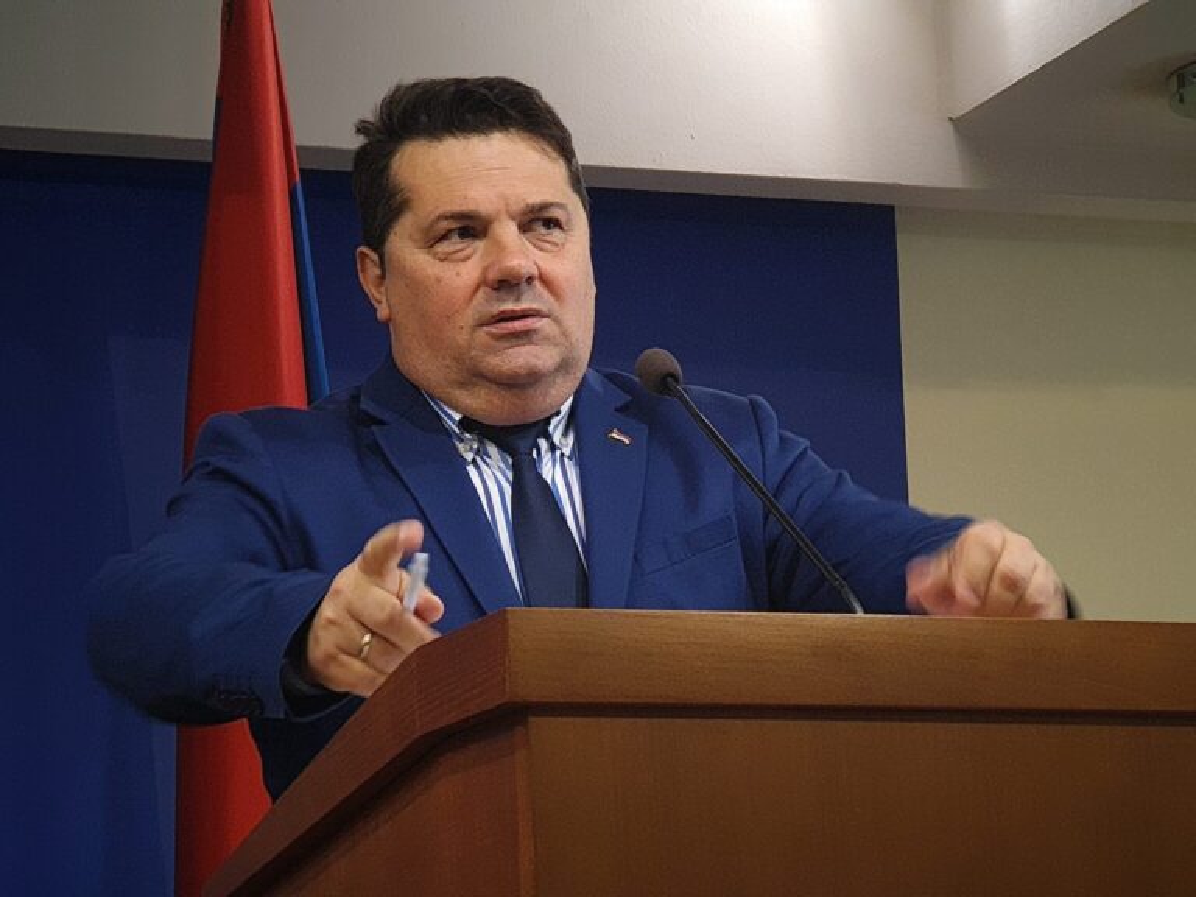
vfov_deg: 12.0
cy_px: 448
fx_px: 4250
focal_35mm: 123
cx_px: 598
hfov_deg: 16.0
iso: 200
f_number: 3
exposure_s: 1/33
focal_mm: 14.2
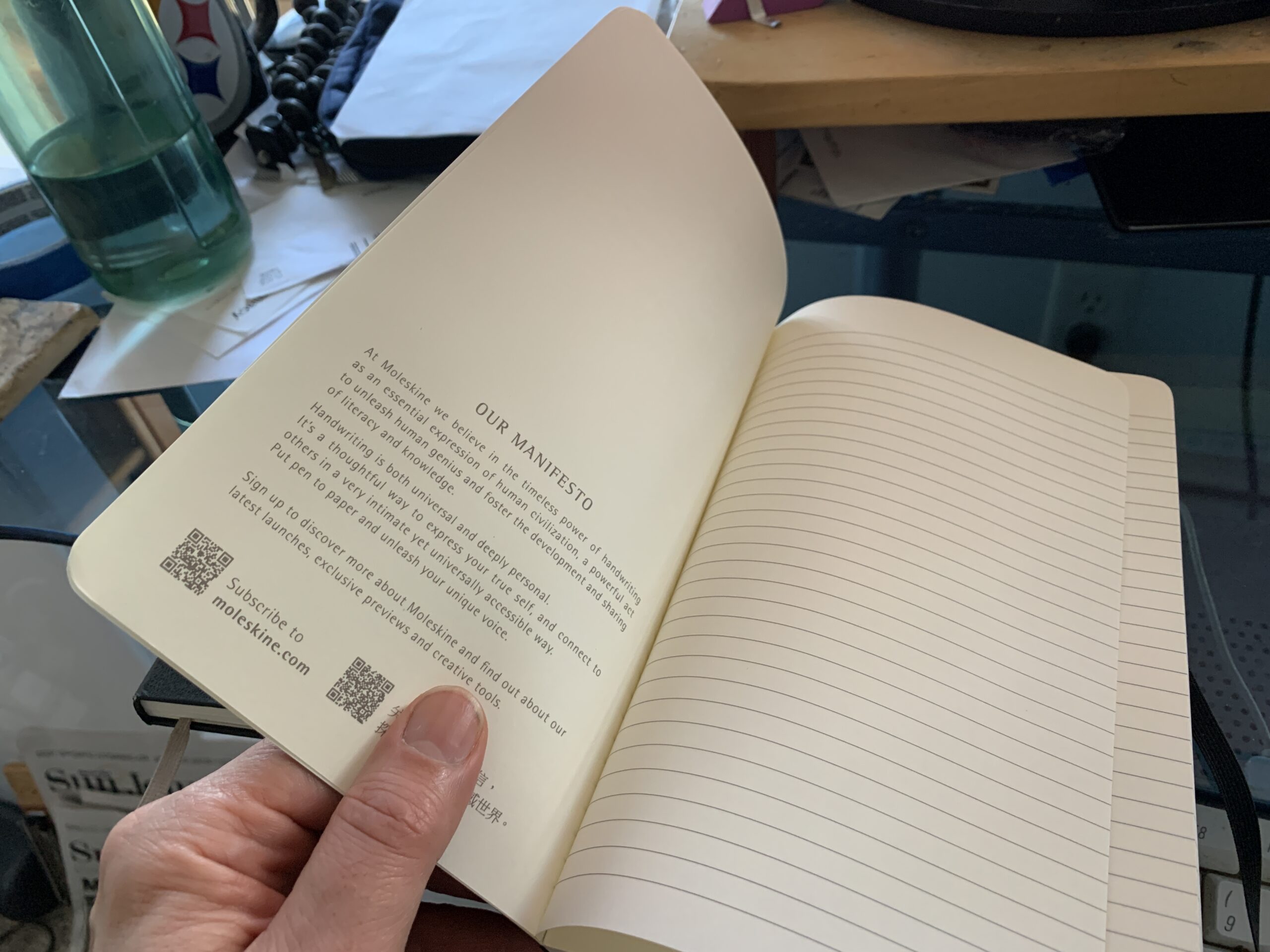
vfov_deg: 53.1
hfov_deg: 67.3
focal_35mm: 26
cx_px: 635
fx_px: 954
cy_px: 476
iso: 200
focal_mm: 4.25
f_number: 1.8
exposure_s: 1/60
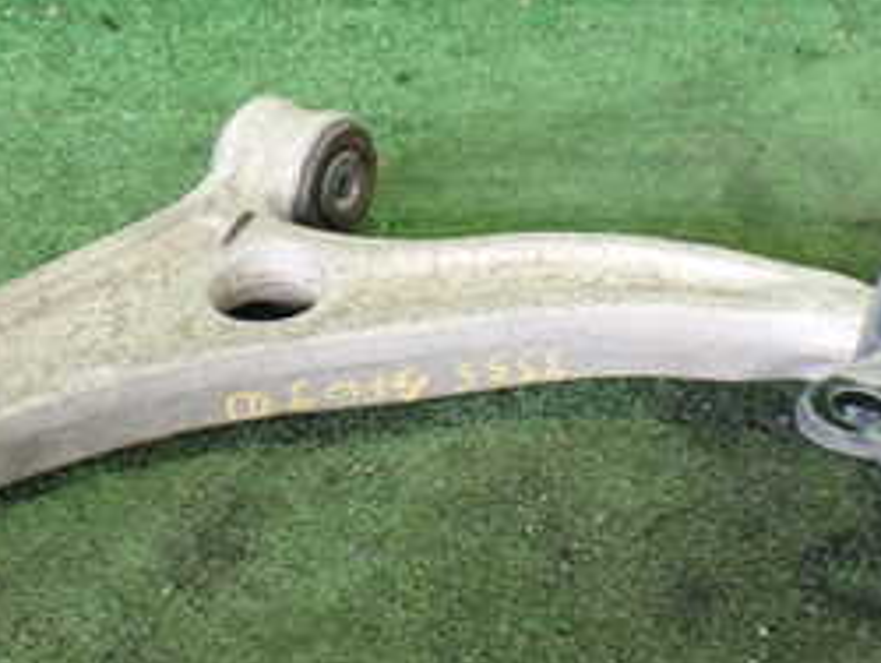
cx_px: 335
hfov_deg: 26.9
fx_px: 1834
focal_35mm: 72
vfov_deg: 20.4
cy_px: 254
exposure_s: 1/60
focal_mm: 5.4
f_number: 2.3
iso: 800
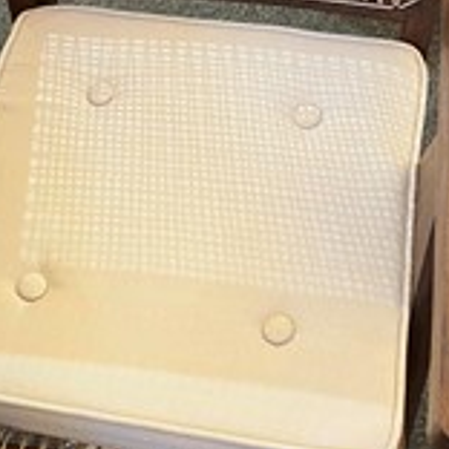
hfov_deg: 29.1
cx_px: 230
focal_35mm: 59
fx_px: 866
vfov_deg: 28.9
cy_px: 147
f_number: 1.6
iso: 160
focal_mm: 5.1
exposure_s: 1/50
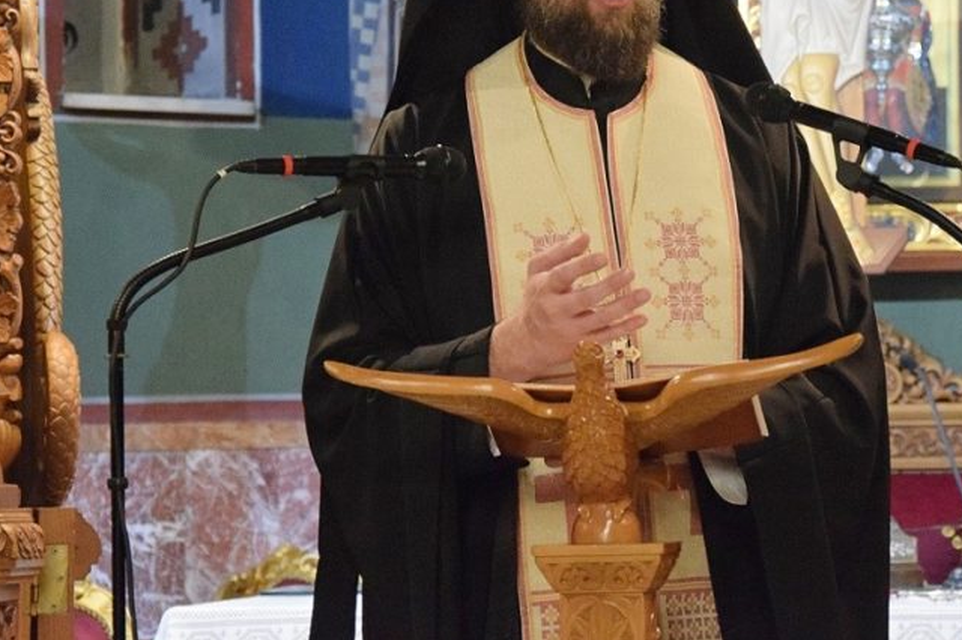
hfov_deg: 12.2
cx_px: 667
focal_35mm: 168
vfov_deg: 8.2
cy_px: 158
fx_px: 4487
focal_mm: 70
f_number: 5.3
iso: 5000
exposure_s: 1/60
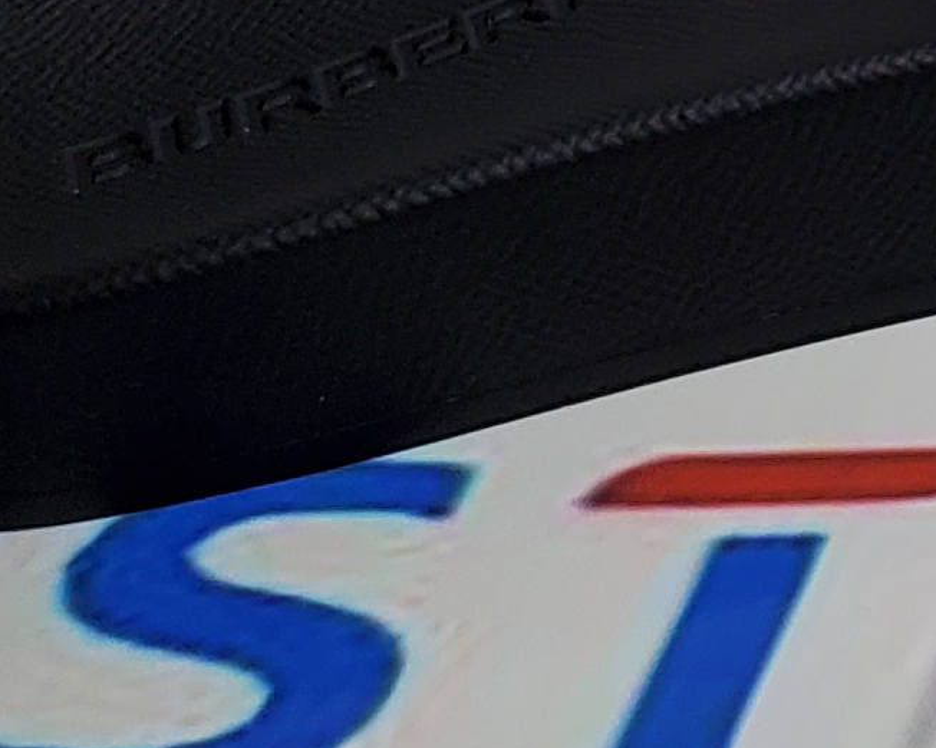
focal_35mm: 157
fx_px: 4347
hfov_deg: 10.5
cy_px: -808
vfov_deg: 9.2
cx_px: 2273
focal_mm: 4.3
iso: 50
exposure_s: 1/403
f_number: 1.5
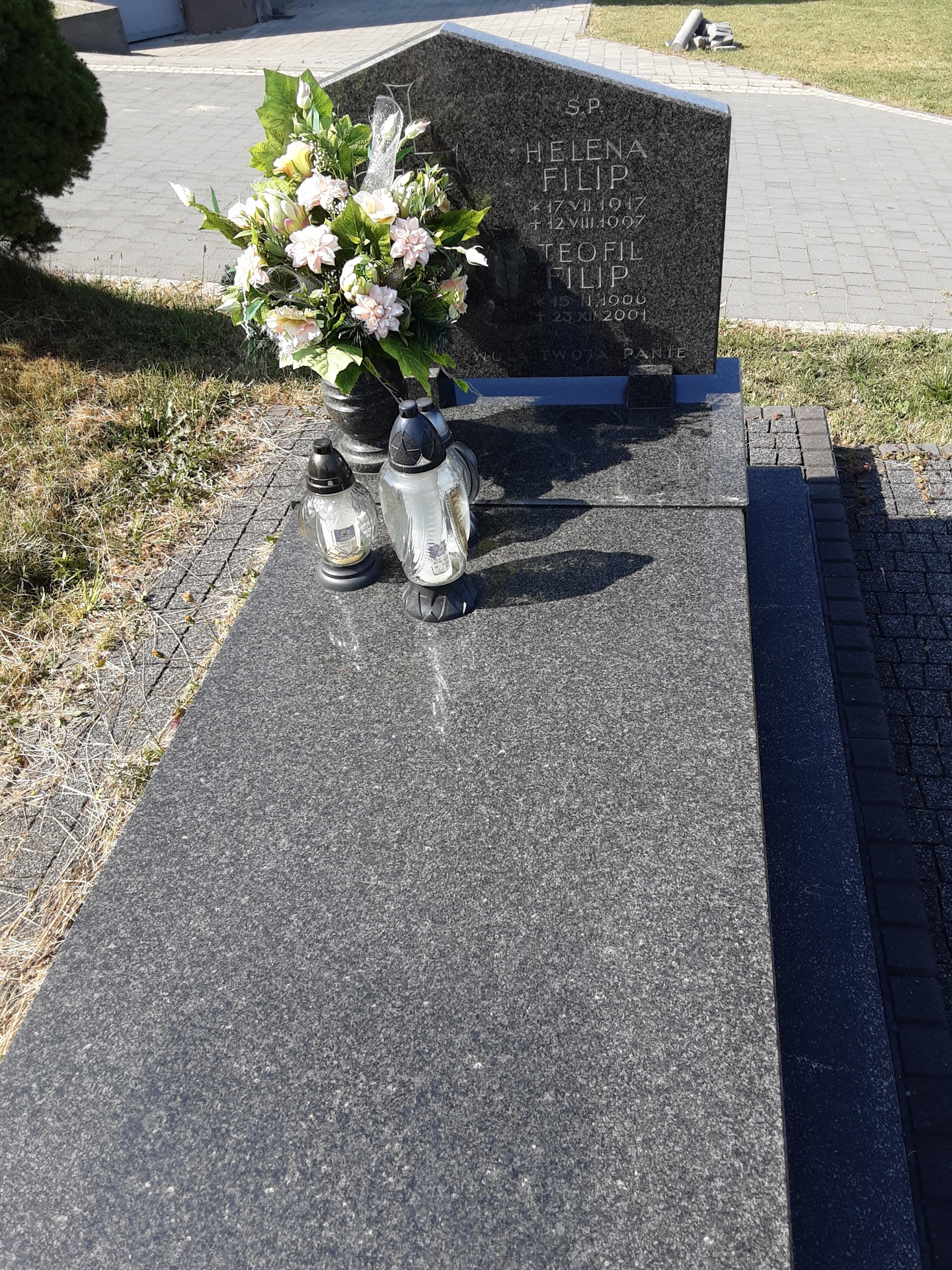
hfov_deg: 49.7
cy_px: 635
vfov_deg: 63.5
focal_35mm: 28
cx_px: 476
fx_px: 1027
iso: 40
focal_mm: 2.9
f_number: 1.9
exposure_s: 1/769
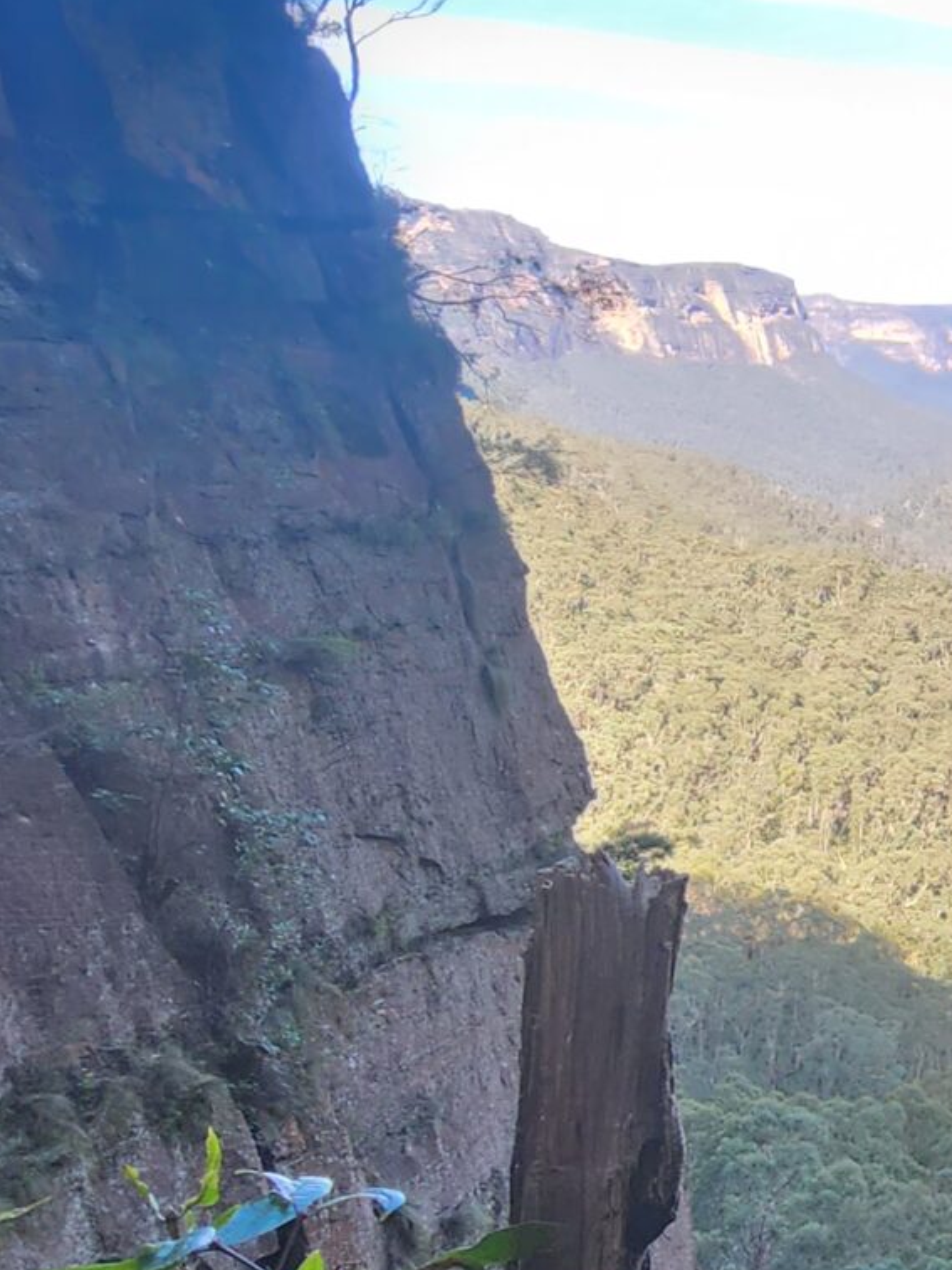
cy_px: 909
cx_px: 1583
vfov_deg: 42.0
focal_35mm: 44
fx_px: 1613
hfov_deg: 23.1
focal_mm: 2.2
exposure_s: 1/120
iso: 100
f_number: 2.2
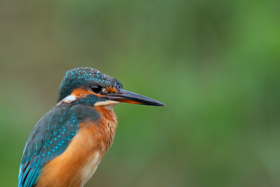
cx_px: 100
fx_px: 6697
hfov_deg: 2.4
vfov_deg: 1.6
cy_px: 118
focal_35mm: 861
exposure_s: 1/250
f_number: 9
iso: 1000
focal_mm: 600
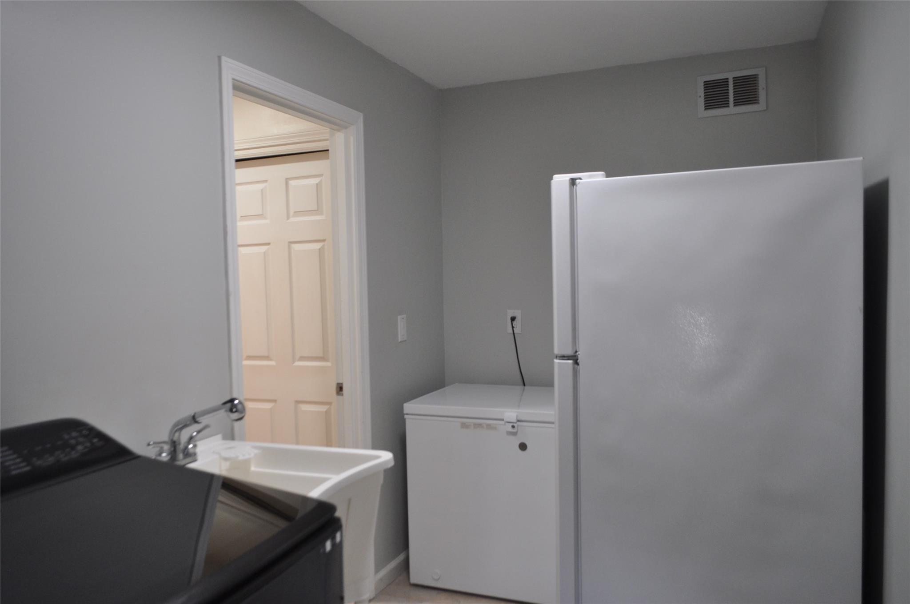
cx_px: 455
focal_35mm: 27
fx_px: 682
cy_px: 302
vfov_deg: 47.8
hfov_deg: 67.4
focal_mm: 18
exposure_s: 1/60
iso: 640
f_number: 4
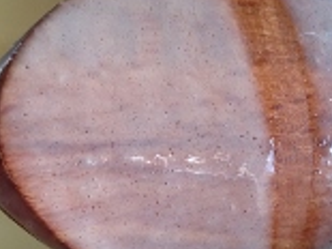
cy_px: 165
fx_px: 978
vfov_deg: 14.5
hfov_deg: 19.3
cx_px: 154
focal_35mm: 102
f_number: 2.4
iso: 64
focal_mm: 4.12
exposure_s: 1/120
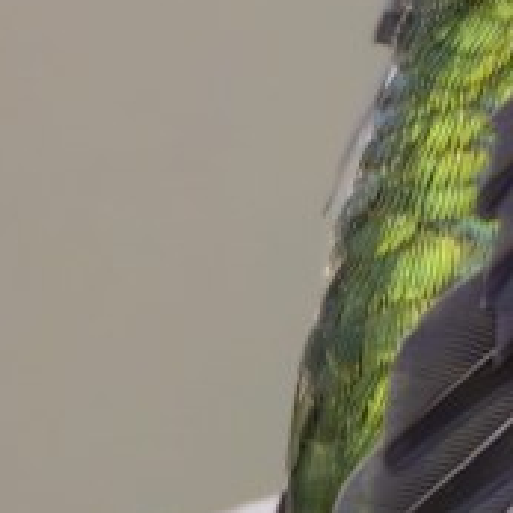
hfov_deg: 0.7
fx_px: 44398
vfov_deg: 0.7
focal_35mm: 2648
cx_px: 884
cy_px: -12
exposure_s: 1/250
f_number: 5.6
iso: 4000
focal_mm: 600
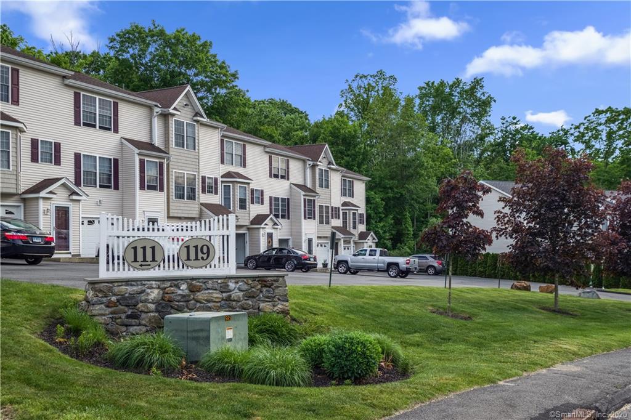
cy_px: 210
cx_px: 316
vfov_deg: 36.8
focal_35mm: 36
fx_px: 631
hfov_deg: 53.1
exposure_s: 1/640
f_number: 5.6
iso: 400
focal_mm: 24
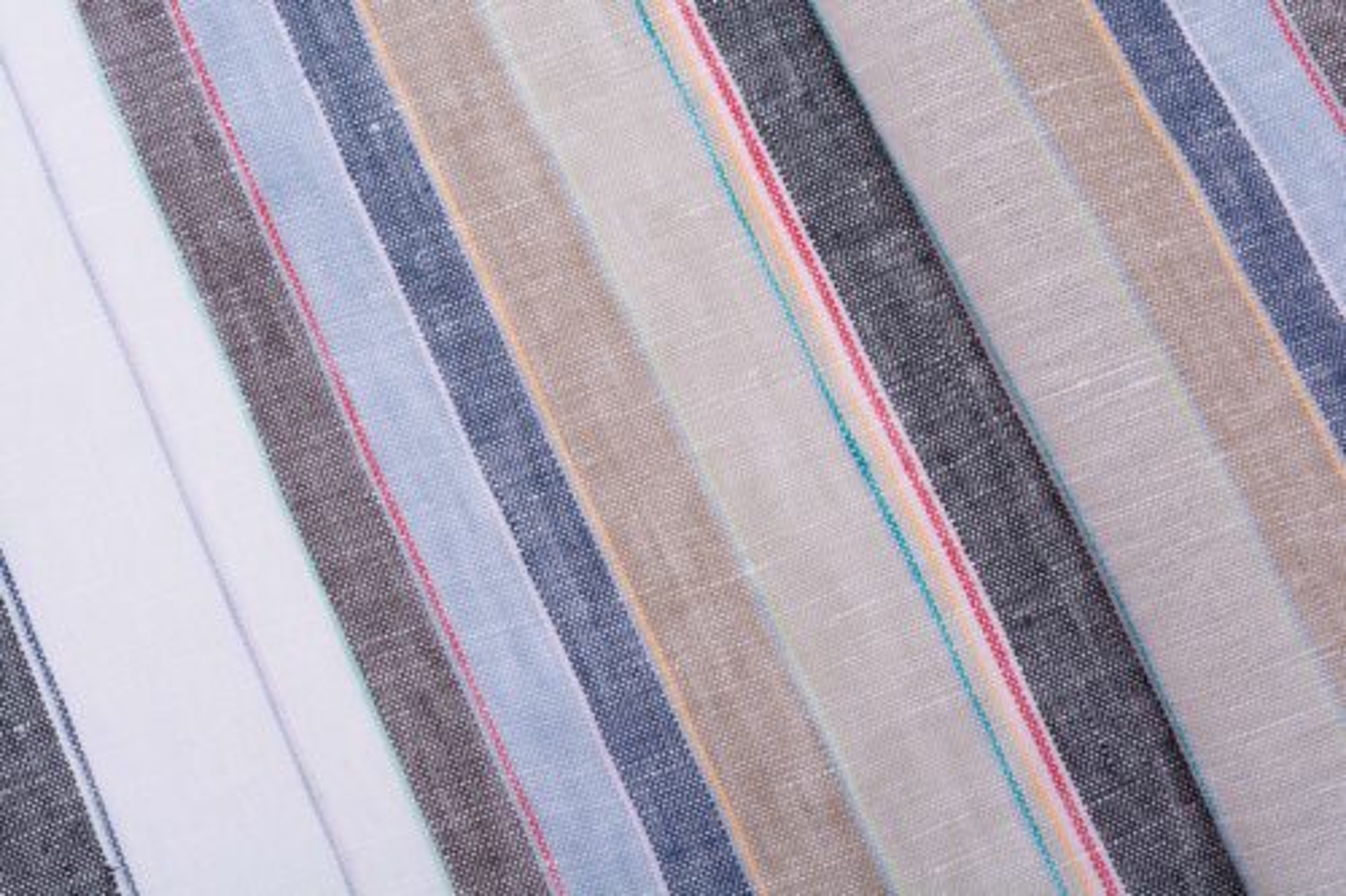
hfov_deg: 33.4
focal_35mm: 60
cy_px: 448
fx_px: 2242
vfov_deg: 22.6
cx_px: 673
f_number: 11
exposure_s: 1/125
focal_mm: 40
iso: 100
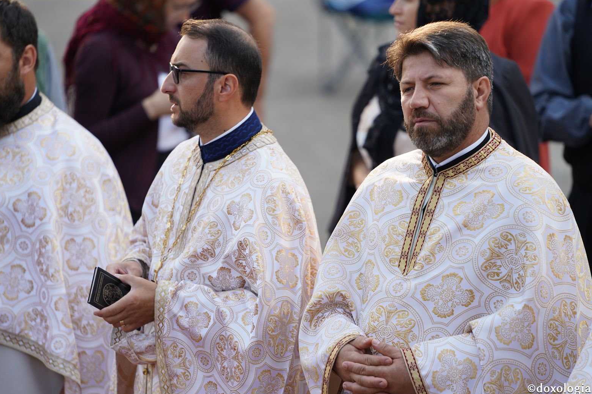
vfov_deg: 6.6
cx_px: 304
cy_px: 191
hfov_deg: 9.9
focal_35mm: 208
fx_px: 3420
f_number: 2.8
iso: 160
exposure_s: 1/320
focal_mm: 200
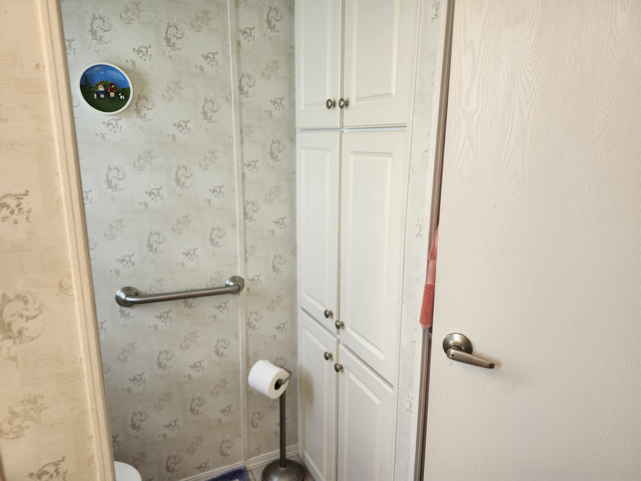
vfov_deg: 58.9
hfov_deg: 73.9
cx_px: 320
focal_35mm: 23
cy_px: 240
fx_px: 426
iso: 80
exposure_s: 1/120
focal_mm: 5.54
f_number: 1.8
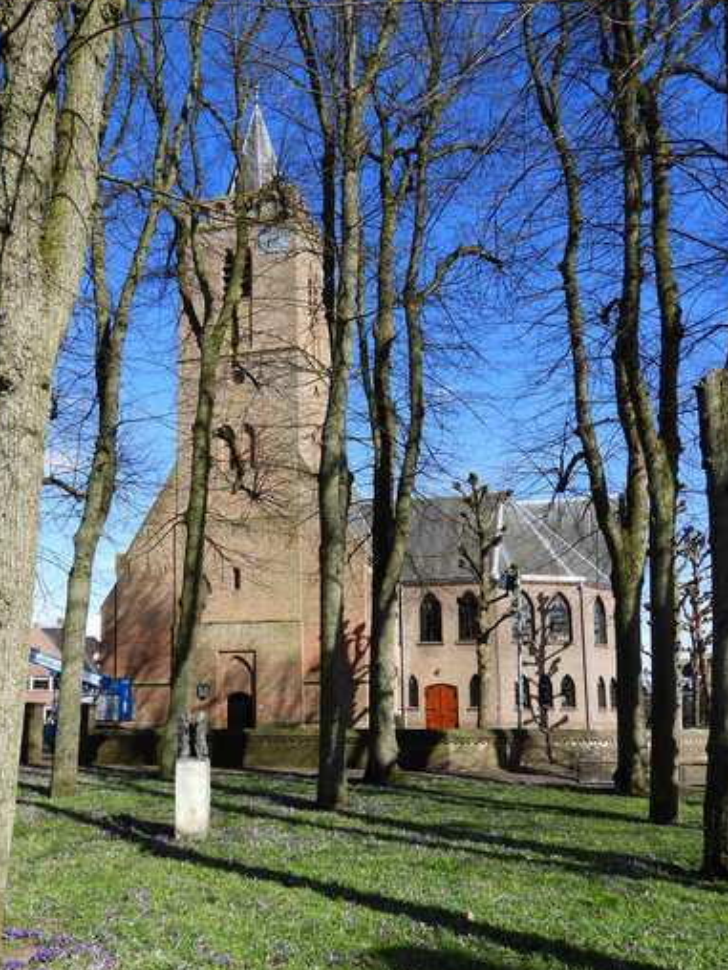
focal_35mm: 26
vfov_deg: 67.3
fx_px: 729
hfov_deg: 53.0
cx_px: 347
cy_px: 496
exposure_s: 1/800
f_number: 3.3
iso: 100
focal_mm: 4.3
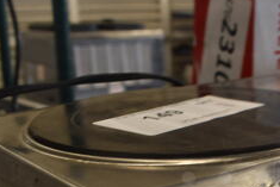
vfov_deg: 18.4
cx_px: 262
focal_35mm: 70
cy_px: 226
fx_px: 545
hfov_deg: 27.6
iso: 720
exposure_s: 1/60
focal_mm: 18
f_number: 5.6
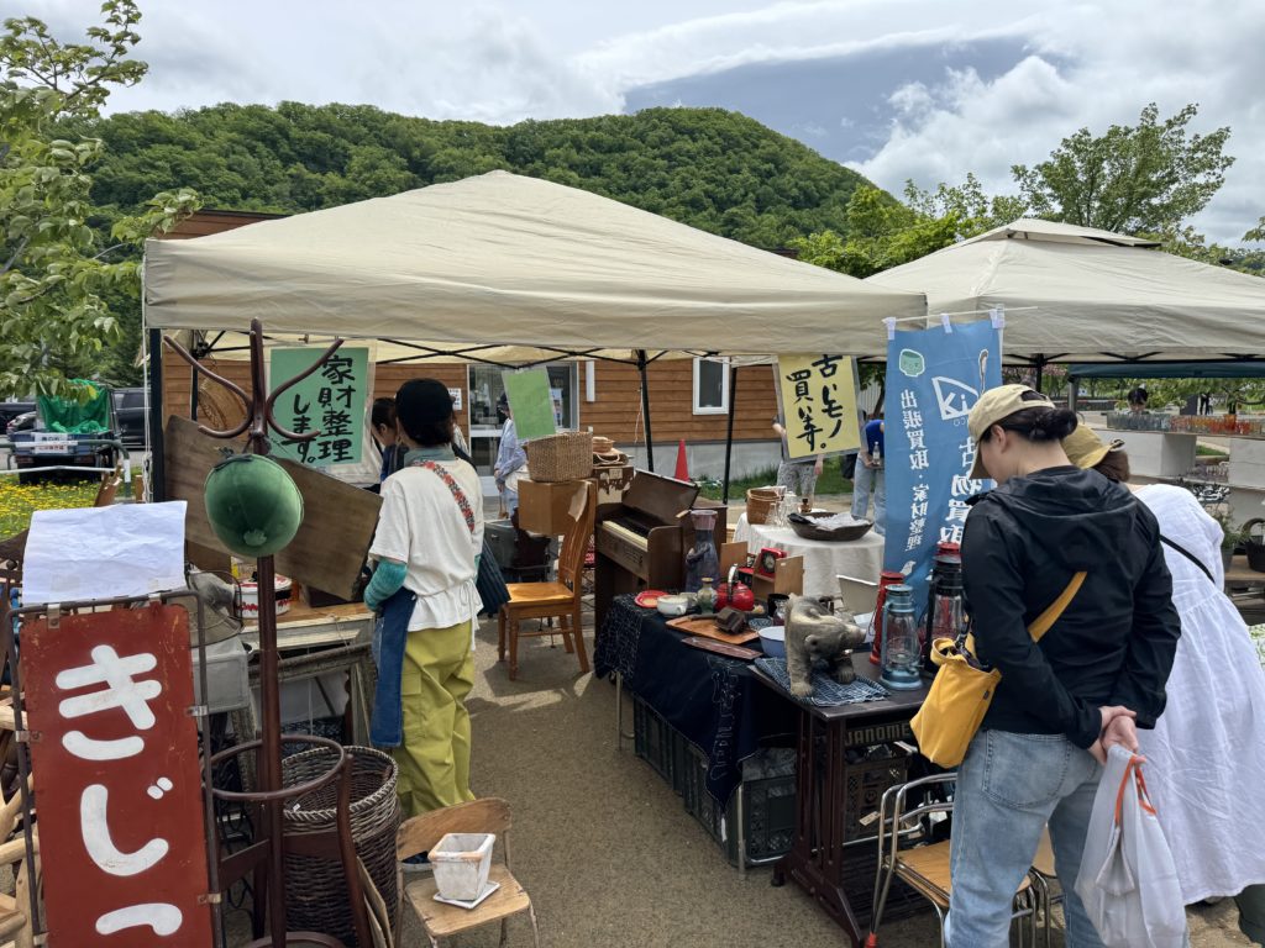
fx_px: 877
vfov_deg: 56.8
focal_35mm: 24
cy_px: 474
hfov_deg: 71.6
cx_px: 632
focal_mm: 6.76
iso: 80
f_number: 1.78
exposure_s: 1/3802
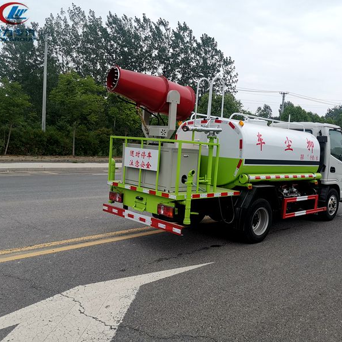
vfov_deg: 51.1
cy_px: 171
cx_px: 217
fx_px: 358
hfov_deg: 50.5
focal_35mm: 32
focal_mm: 4.75
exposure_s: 1/1115
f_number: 1.8
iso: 50
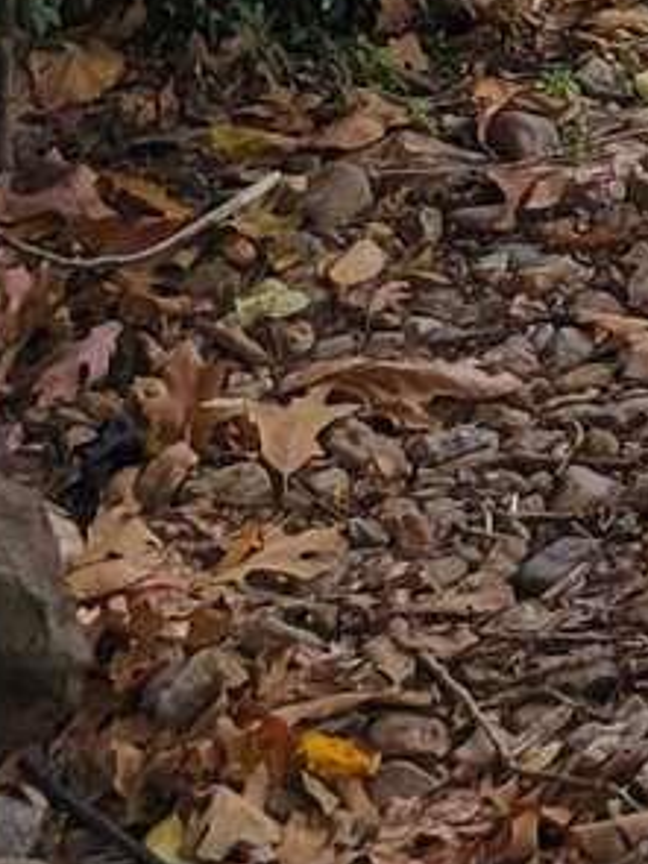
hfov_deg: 6.3
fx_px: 5070
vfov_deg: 8.8
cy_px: -1265
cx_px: 2305
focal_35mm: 203
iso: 40
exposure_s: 1/172
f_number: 1.8
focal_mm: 5.4
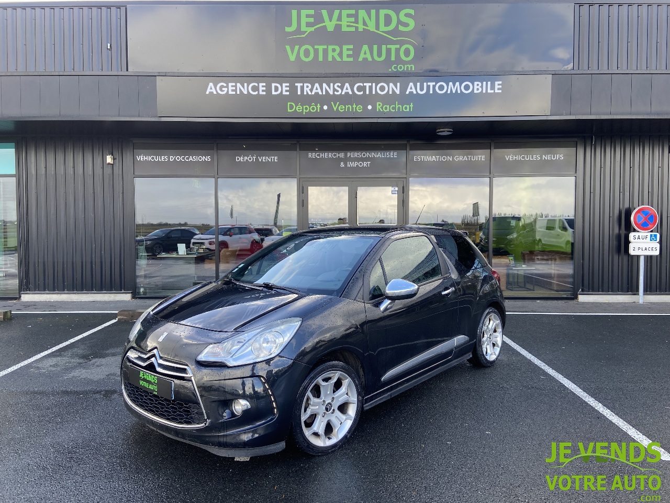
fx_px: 503
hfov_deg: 67.3
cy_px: 252
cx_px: 335
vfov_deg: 53.1
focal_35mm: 26
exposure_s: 1/190
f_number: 1.8
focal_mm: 4.25
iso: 32
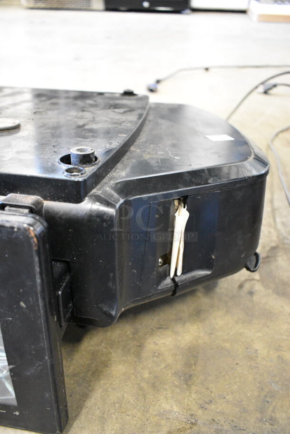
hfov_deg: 48.0
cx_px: 145
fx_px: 326
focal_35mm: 27
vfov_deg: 67.3
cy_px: 217
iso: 6400
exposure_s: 1/50
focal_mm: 18
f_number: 3.5
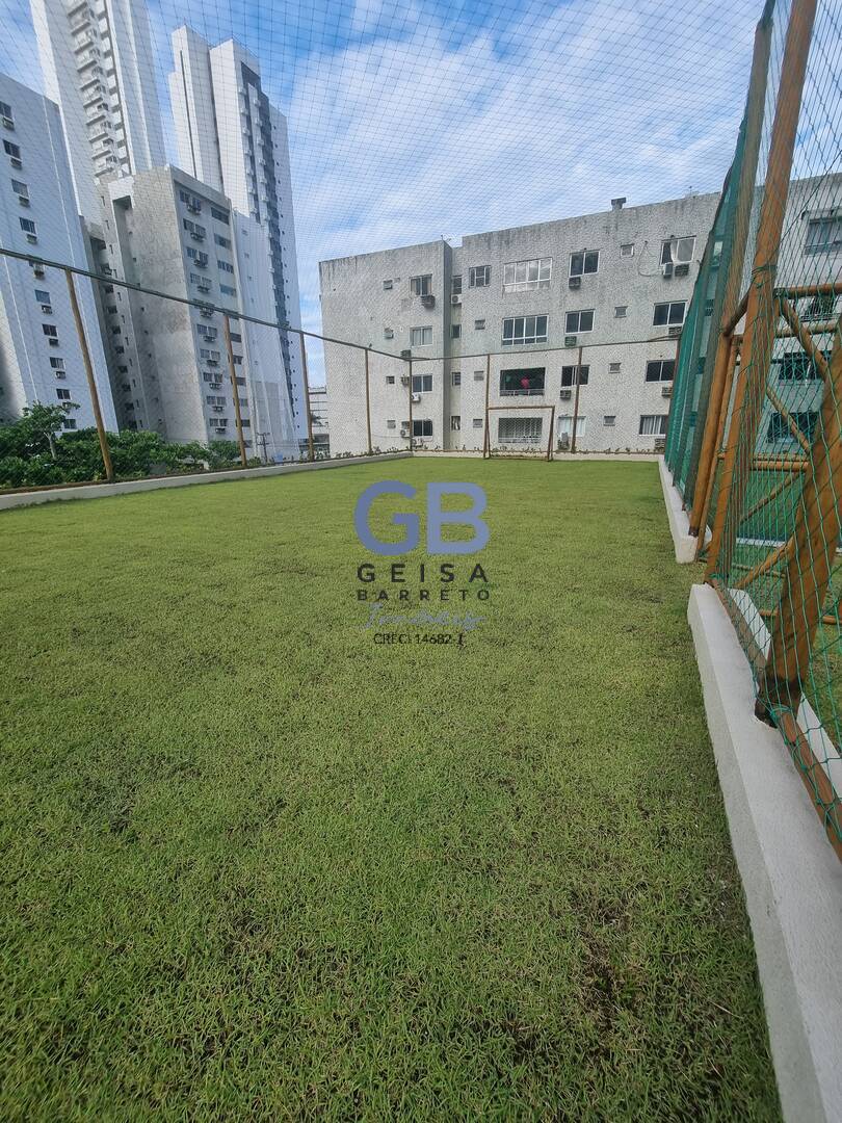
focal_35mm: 13
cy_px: 562
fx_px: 422
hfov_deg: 89.9
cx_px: 421
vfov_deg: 106.2
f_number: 2.2
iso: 50
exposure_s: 1/666
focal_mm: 2.2
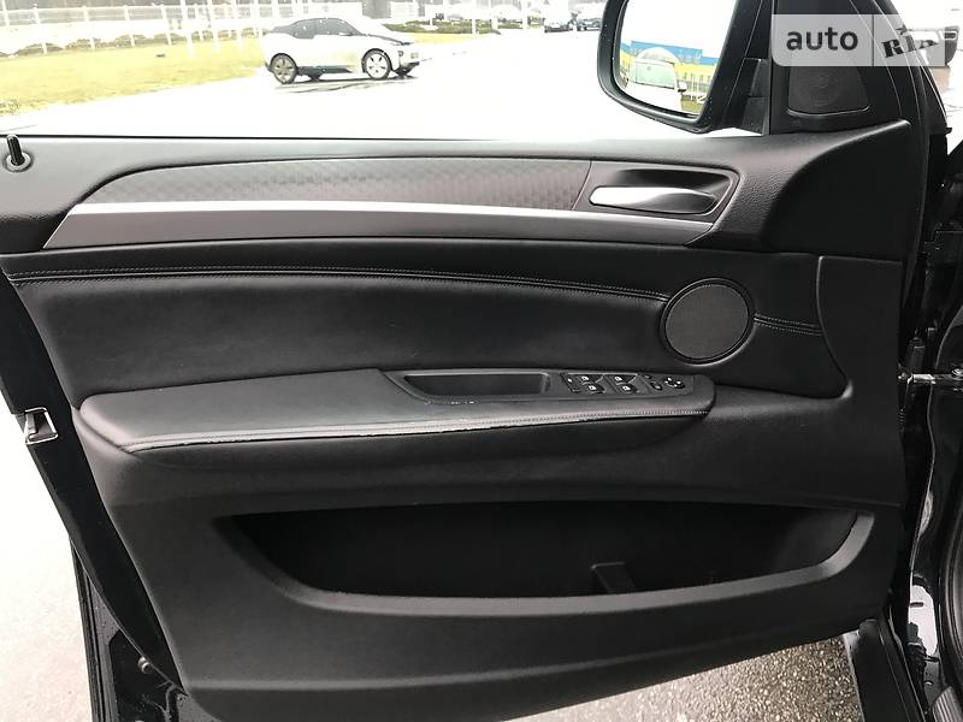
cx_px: 482
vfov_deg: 49.7
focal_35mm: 28
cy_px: 361
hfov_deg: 63.4
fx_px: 779
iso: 32
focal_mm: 4
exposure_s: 1/20
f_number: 1.8
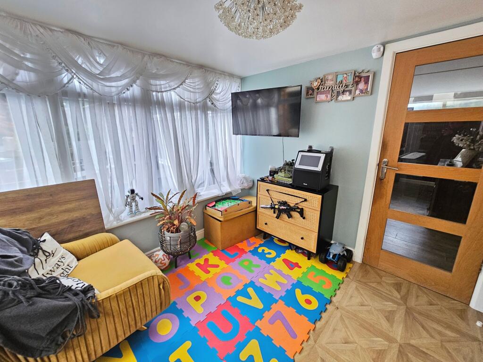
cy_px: 181
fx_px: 181
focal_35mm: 13
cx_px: 242
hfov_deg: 106.2
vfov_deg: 89.9
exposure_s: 1/33.3
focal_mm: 2.2
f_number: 2.2
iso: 400
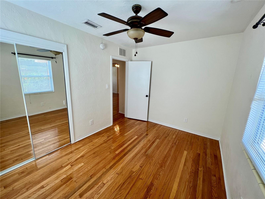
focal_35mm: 13
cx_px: 132
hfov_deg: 106.2
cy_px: 100
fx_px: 100
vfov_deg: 89.9
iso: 50
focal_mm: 1.57
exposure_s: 1/99
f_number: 1.8
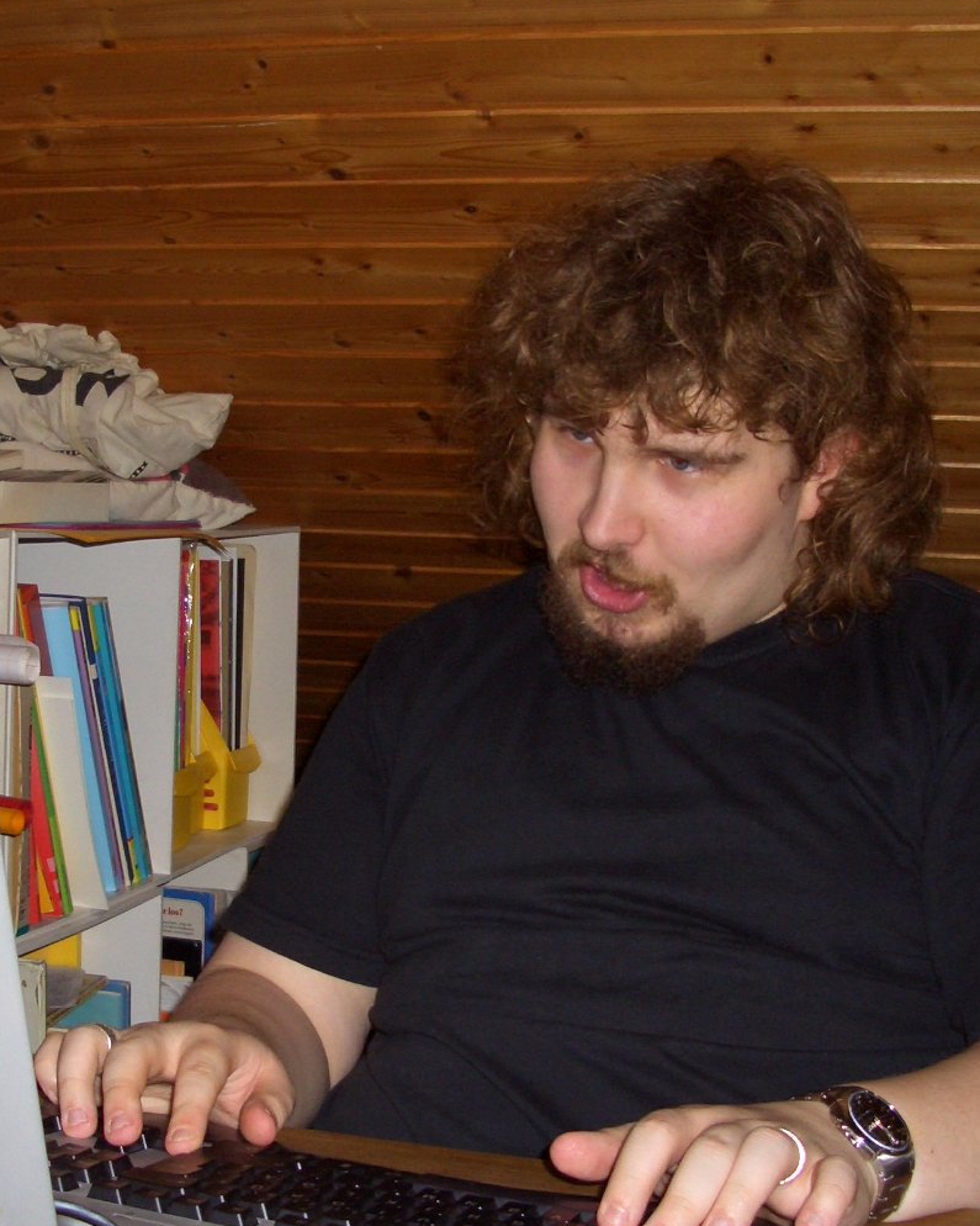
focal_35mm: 55
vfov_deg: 34.1
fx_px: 1994
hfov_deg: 27.5
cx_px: 374
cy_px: 666
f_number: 2.6
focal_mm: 5.8
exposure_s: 1/60
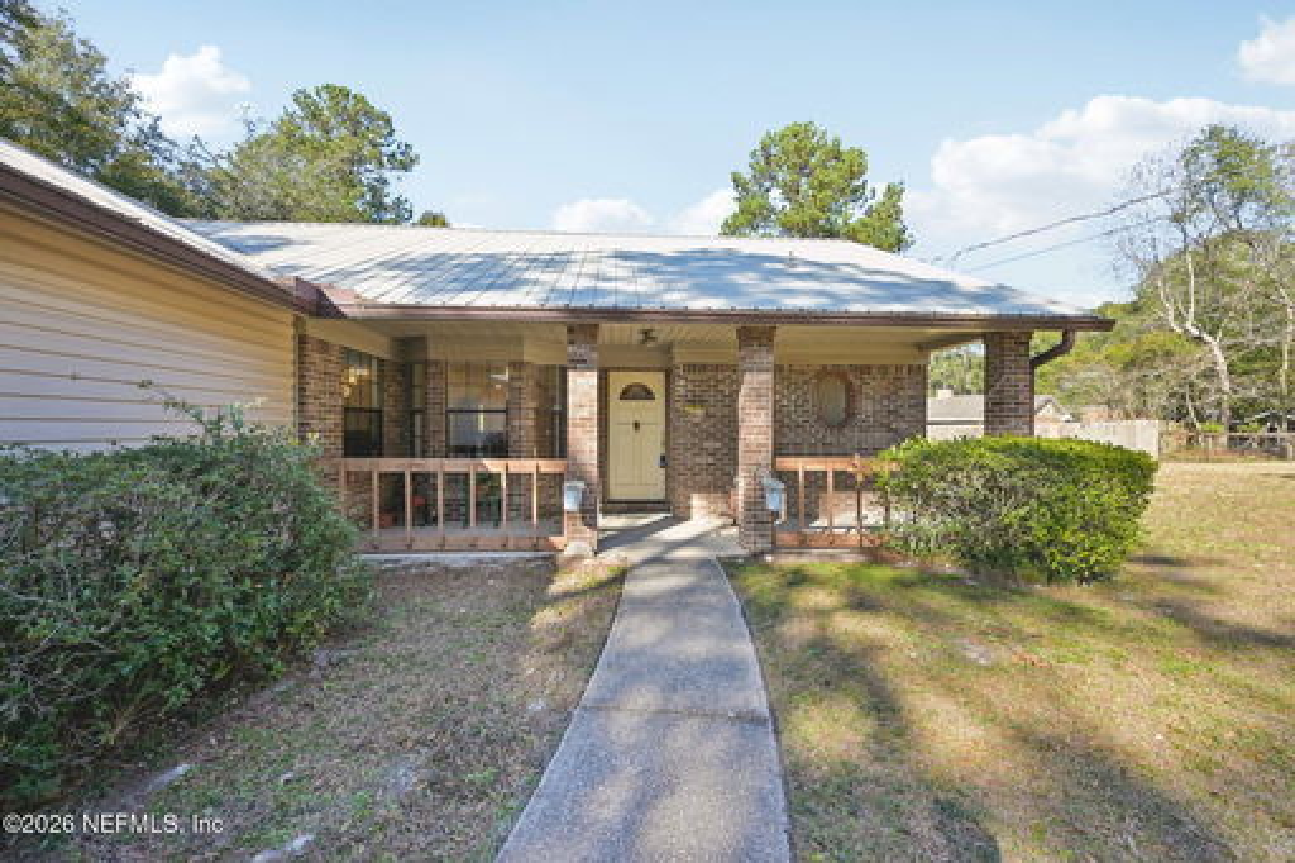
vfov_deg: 81.2
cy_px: 432
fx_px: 503
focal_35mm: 14
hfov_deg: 104.3
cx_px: 648
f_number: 8
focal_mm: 14
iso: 100
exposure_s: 1/90
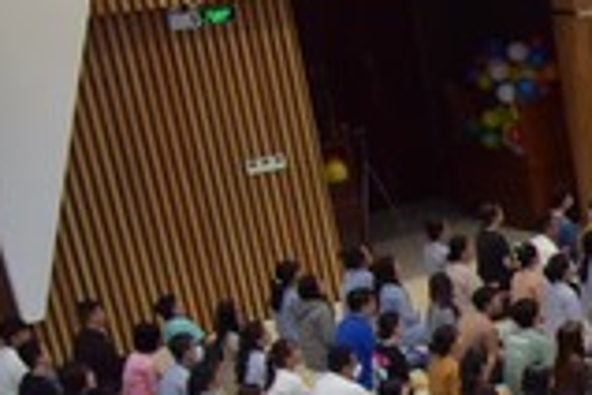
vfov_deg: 13.4
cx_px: 1136
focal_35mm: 98
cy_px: 540
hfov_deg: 16.5
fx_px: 1611
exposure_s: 1/100
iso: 800
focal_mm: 24
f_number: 4.5
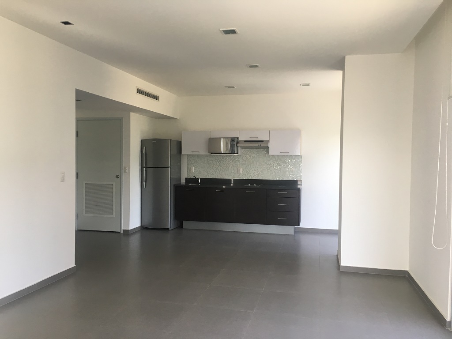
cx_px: 226
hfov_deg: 61.7
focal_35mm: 29
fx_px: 379
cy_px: 170
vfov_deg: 48.2
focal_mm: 4.15
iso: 25
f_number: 2.2
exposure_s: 1/30
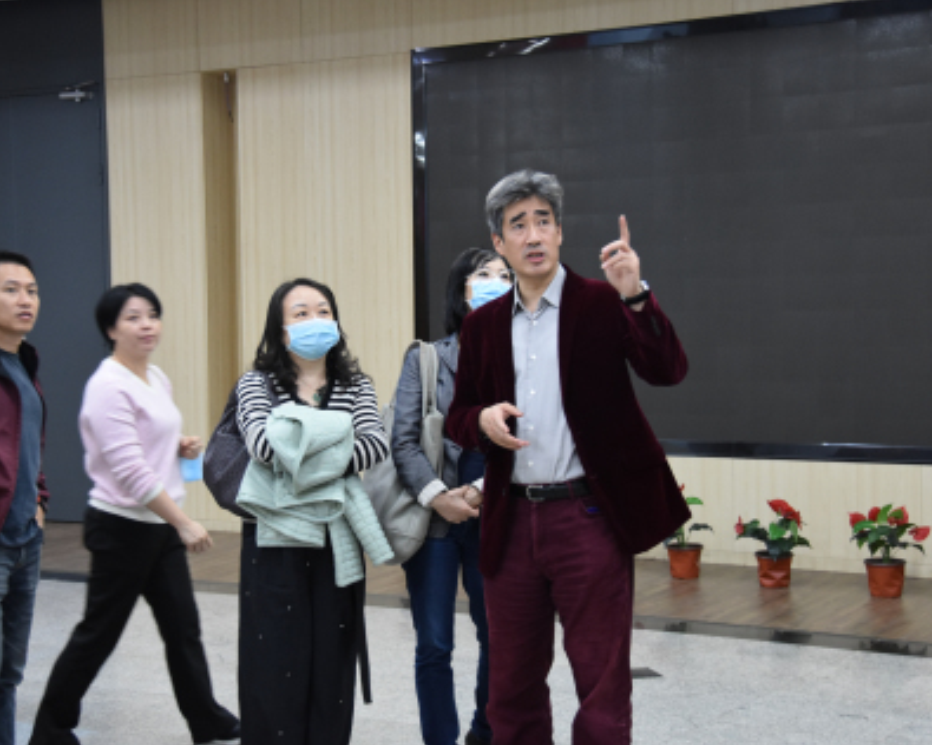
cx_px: 455
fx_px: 1793
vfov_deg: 23.5
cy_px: 372
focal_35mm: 65
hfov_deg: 29.1
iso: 1400
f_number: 4.2
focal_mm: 38
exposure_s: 1/60
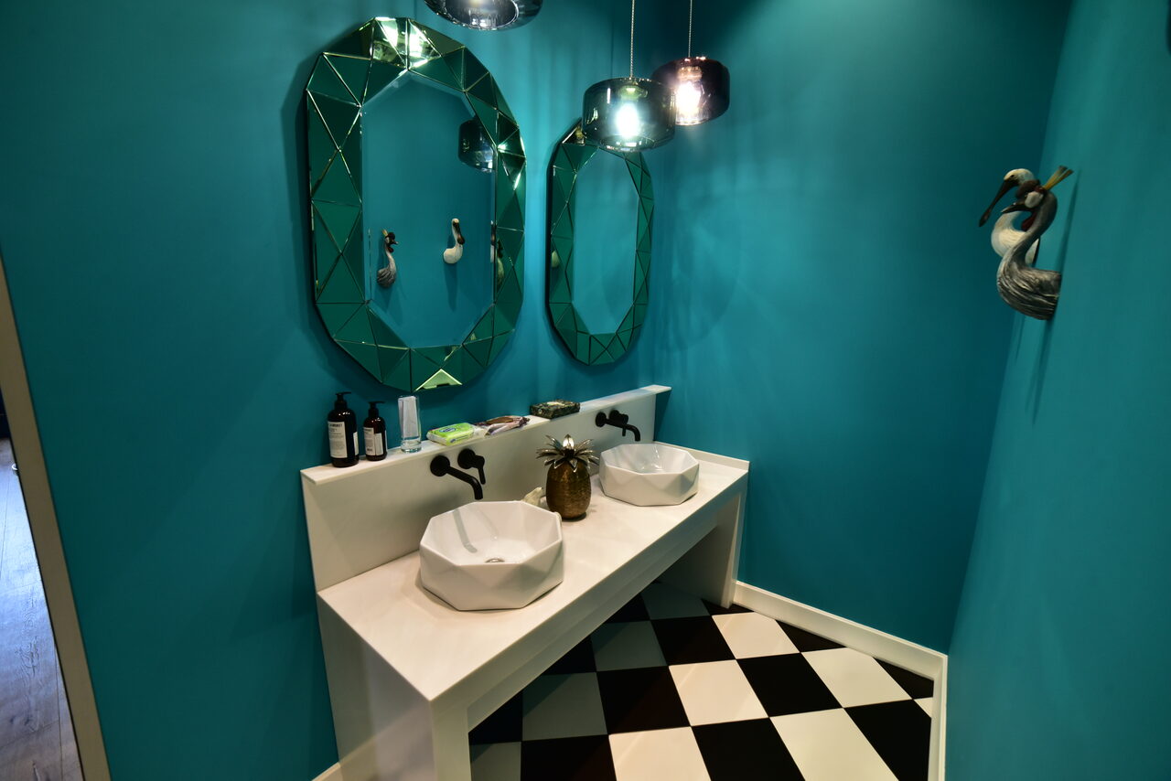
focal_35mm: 14
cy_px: 390
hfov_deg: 104.2
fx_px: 455
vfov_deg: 81.2
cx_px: 586
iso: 800
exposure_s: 1/50
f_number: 7.1
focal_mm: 14
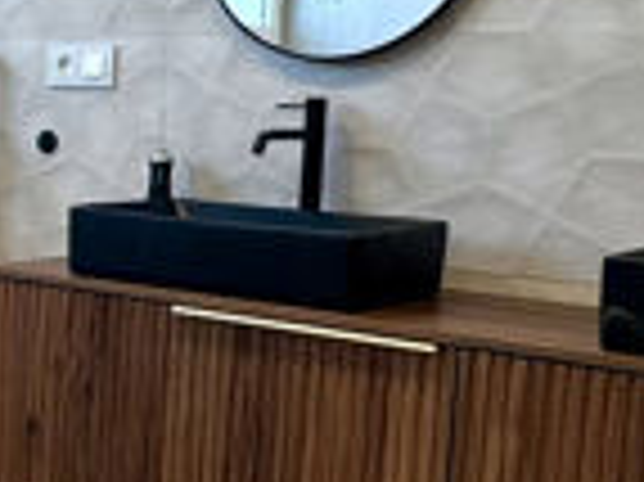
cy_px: 221
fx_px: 1283
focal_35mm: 69
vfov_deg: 21.3
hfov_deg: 23.2
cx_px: -299
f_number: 2.2
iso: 80
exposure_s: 1/100
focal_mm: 2.22
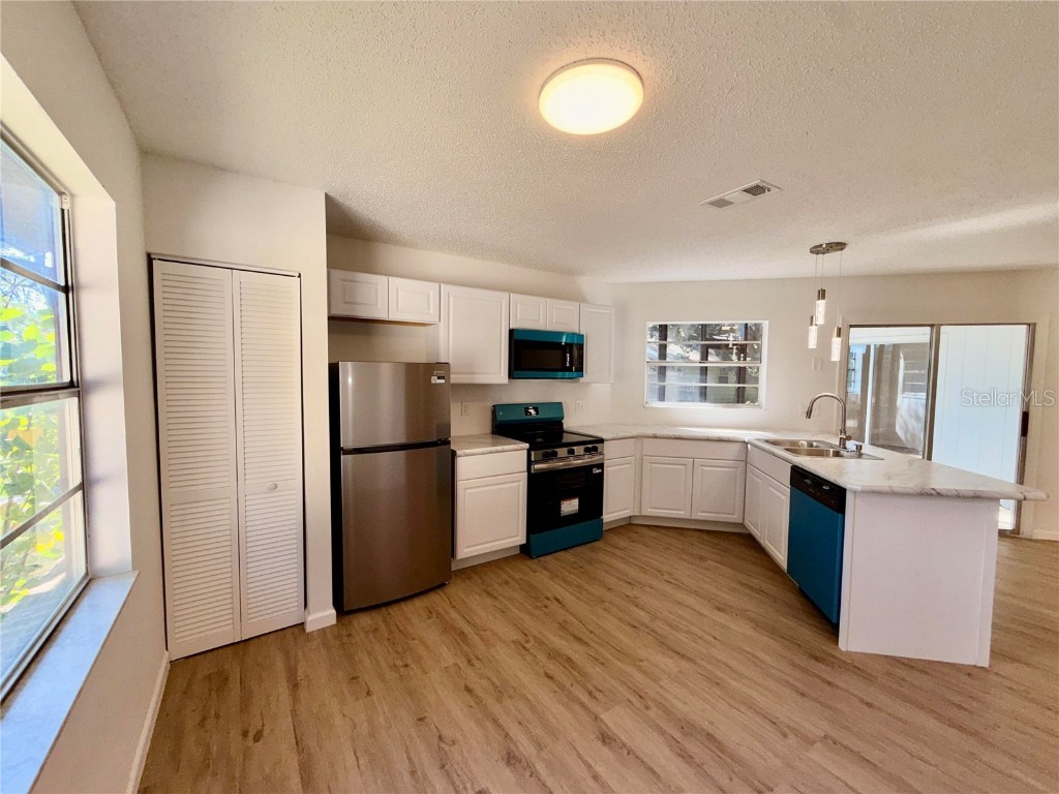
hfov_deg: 102.1
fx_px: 428
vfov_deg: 85.7
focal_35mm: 14
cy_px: 397
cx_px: 530
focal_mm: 2.22
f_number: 2.2
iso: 25
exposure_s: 1/120
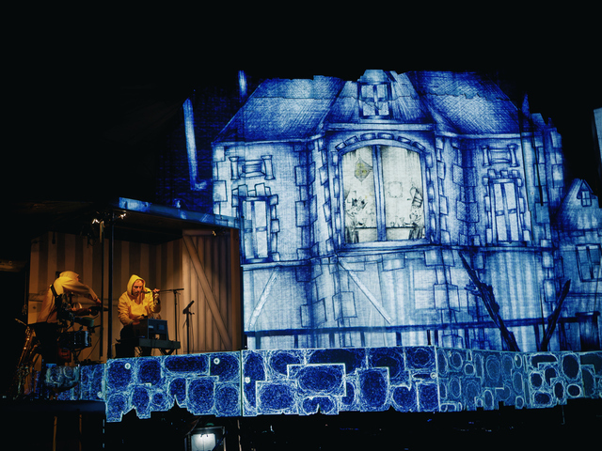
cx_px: 301
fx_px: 870
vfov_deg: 29.1
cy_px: 226
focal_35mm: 50
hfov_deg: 38.2
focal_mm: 25
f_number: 1.7
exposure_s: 1/60
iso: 500
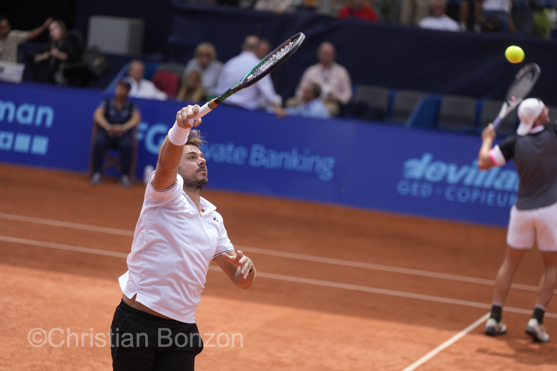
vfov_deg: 9.6
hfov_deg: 14.3
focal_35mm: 143
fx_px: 2212
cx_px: 278
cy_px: 186
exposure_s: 1/2500
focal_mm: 143
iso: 200
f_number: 2.8
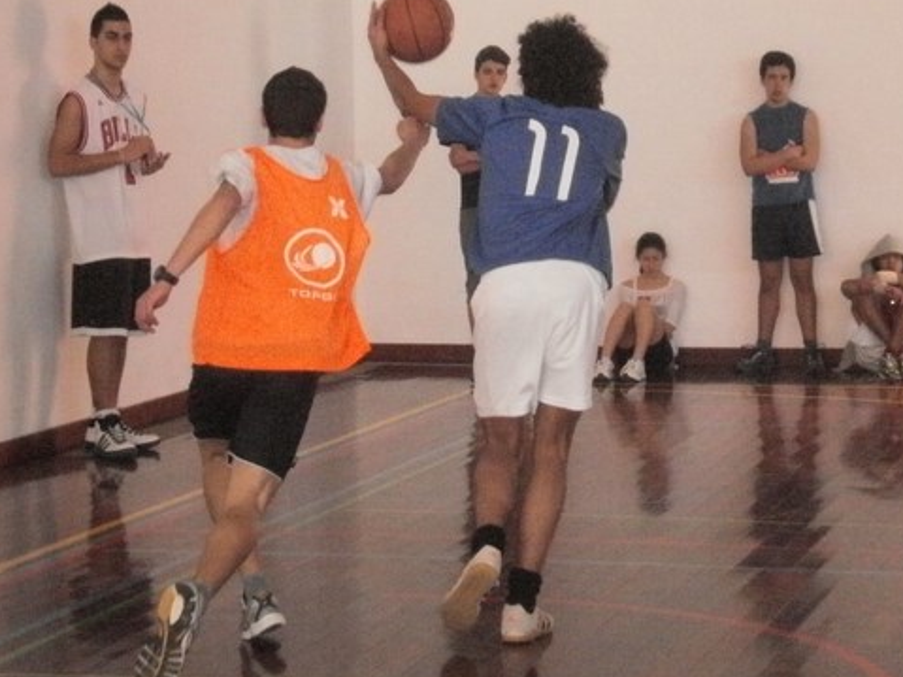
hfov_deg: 18.4
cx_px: 567
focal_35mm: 107
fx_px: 2791
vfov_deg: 13.8
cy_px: 173
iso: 800
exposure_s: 1/250
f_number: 4.4
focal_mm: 11.3
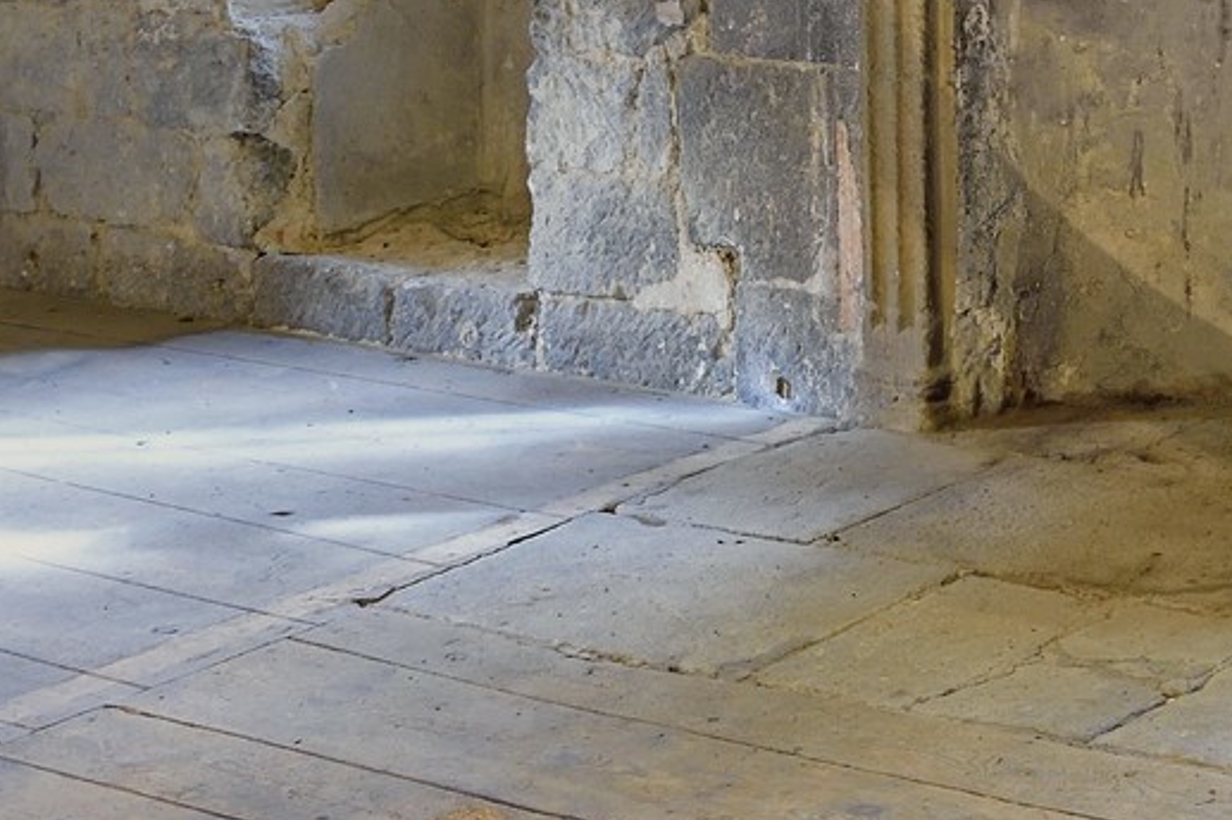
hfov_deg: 19.0
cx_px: 1642
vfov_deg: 13.0
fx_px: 3386
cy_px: -439
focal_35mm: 99
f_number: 6.3
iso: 1600
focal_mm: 32
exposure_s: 1/13
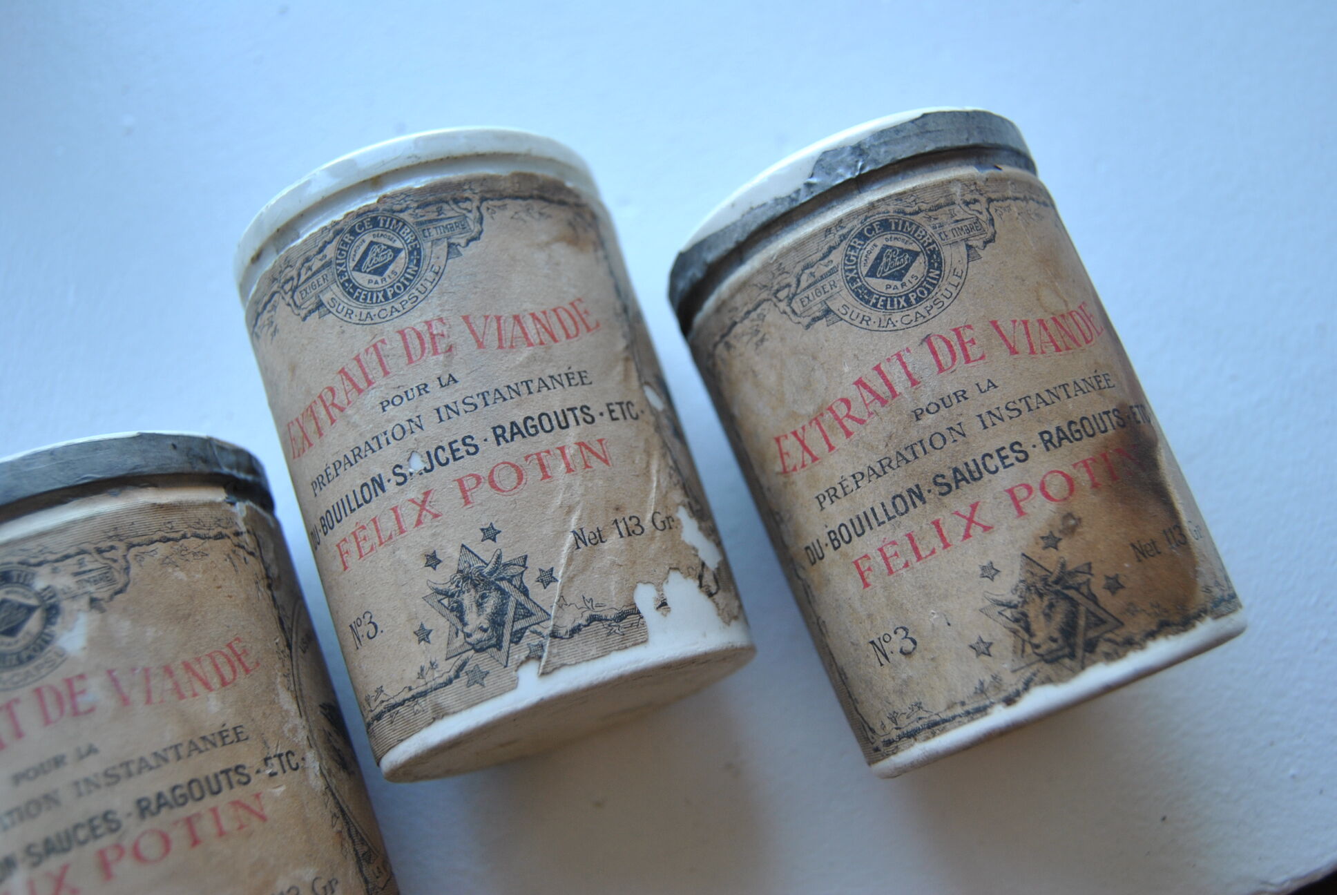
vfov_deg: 37.0
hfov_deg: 53.1
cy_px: 448
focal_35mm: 36
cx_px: 668
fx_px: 1339
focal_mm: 24
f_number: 3.8
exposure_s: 1/50
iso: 200
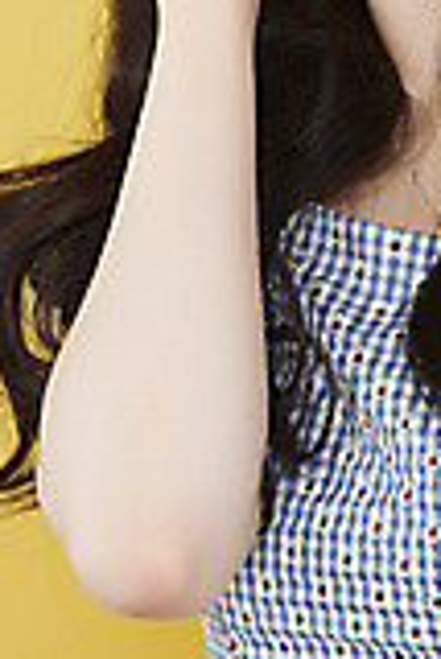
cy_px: -107
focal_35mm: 262
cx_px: 410
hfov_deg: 5.2
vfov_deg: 7.8
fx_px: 4803
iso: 64
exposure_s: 1/125
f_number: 11
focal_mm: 105
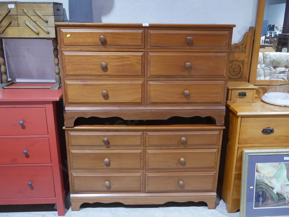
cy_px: 108
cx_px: 144
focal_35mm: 34
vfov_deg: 41.8
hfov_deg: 53.9
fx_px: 284
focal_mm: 17
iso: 640
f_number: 4
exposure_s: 1/60
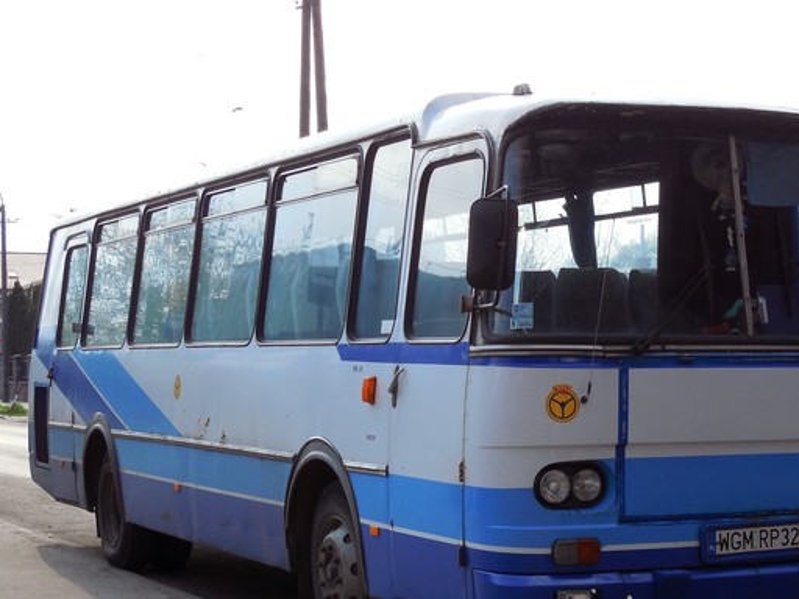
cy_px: 406
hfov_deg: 25.9
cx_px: 485
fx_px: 1731
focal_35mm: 75
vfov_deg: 19.6
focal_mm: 8.7
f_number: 4
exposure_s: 1/500
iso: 125
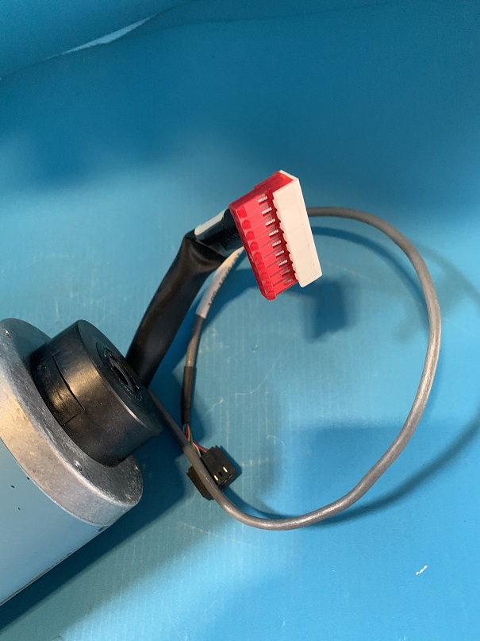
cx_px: 240
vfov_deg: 67.3
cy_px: 320
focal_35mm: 26
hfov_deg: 53.1
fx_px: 481
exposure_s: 1/30
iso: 400
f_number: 1.8
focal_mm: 4.25
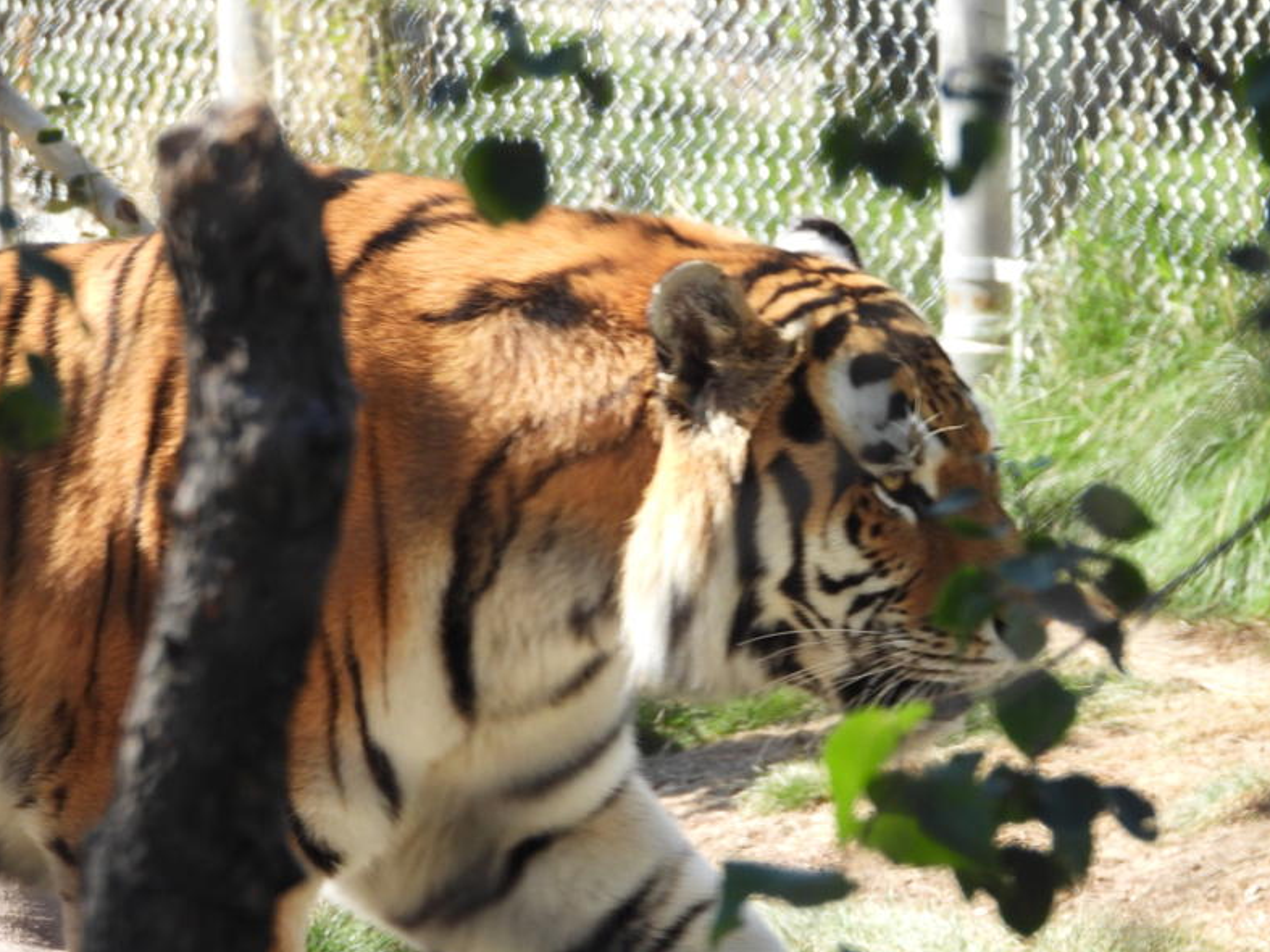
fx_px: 17424
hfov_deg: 4.2
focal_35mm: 475
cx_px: 639
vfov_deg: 3.1
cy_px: 470
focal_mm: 83.9
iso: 180
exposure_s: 1/250
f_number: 5
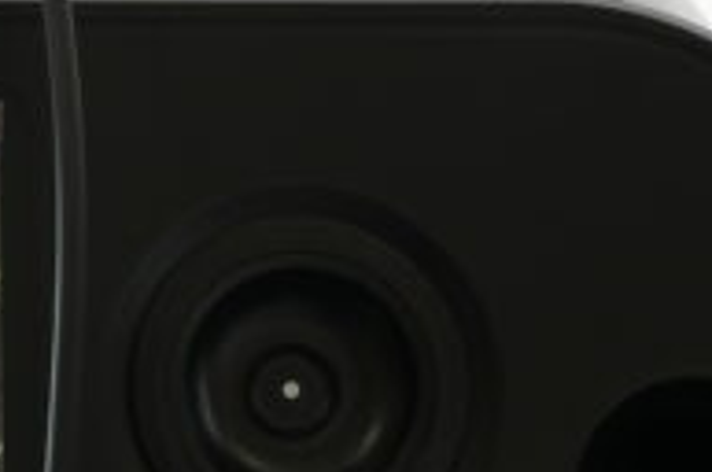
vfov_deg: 7.4
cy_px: 127
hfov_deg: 10.5
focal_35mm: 186
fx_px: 3673
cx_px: -469
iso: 100
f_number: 5
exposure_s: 1/10
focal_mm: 35
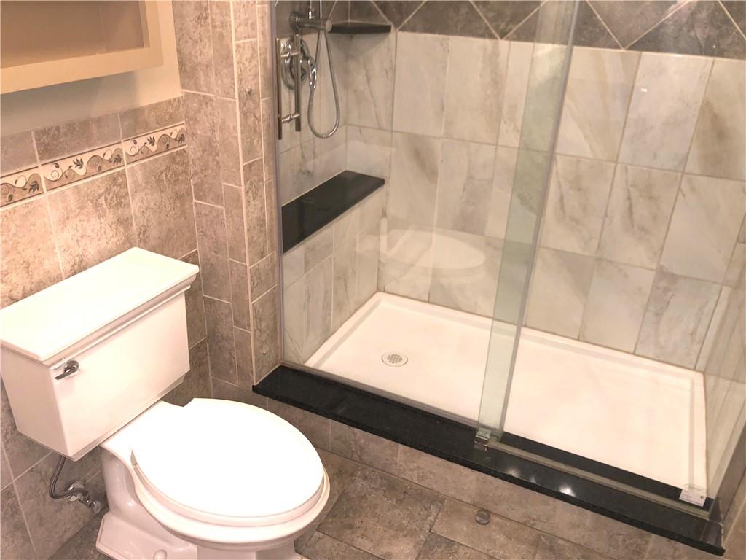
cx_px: 373
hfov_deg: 63.4
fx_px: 603
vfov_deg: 49.7
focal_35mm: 28
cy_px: 280
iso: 64
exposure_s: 1/15
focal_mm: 4
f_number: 1.8
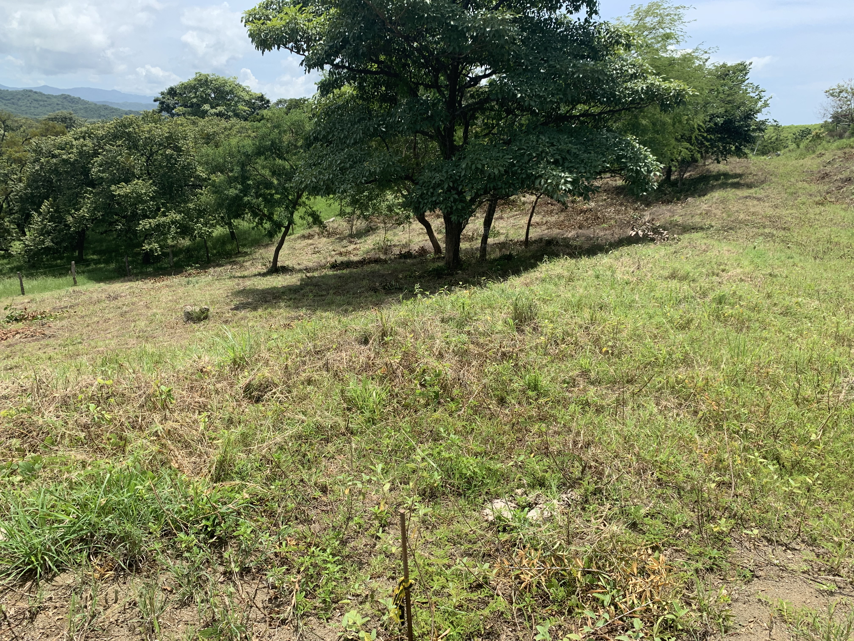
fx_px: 641
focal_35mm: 26
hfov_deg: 67.3
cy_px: 320
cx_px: 427
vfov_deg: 53.1
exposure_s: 1/1468
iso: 25
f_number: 1.8
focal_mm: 4.25
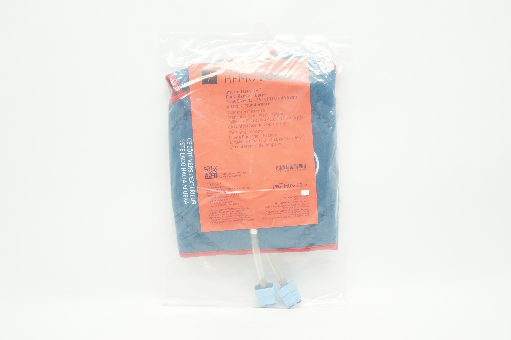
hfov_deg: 51.3
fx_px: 532
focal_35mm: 38
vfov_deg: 35.4
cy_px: 170
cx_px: 256
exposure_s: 1/15
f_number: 9
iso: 400
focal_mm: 25
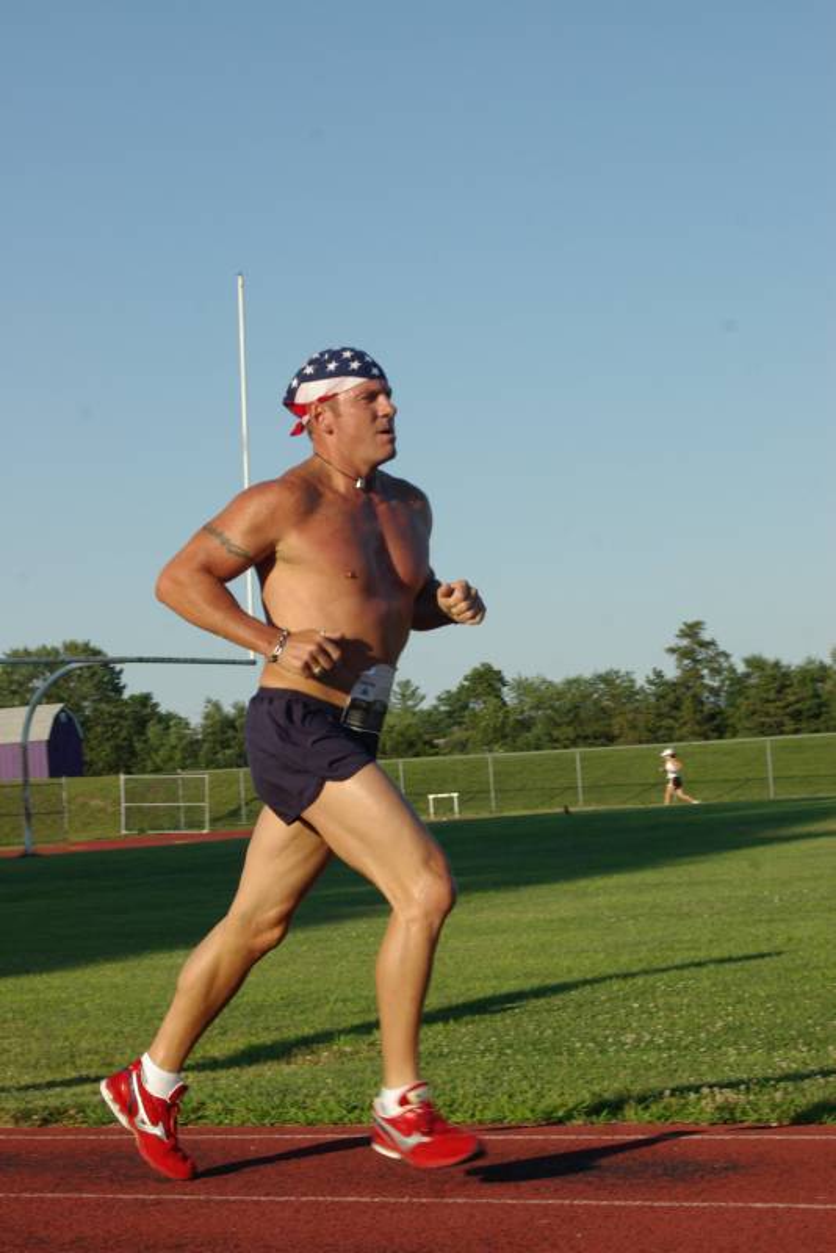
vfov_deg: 22.6
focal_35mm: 90
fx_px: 3132
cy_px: 626
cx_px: 418
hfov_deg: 15.2
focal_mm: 60
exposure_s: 1/350
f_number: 9.5
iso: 200
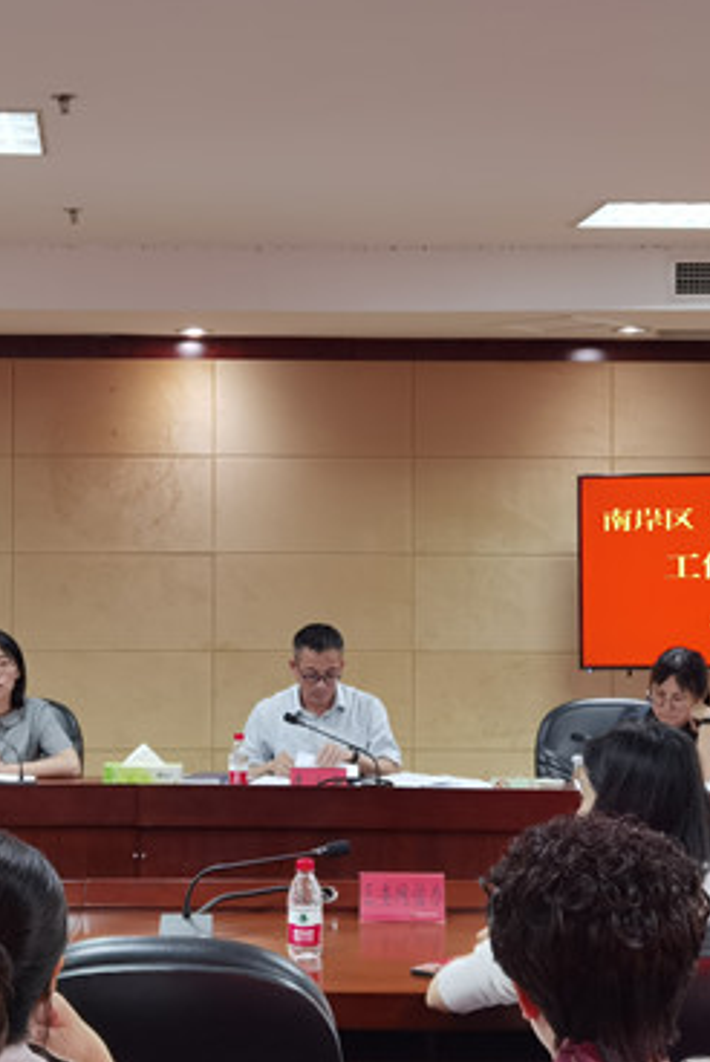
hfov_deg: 18.9
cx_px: 254
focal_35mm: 72
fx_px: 2126
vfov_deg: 28.1
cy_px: 524
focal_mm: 6.71
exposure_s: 1/50
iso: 160
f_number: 1.9
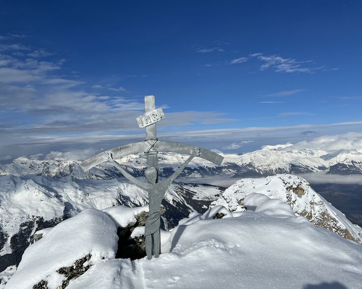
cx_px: 142
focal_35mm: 31
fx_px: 332
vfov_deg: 47.1
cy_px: 136
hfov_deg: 56.7
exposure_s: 1/14286
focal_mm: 5.7
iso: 50
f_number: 1.5
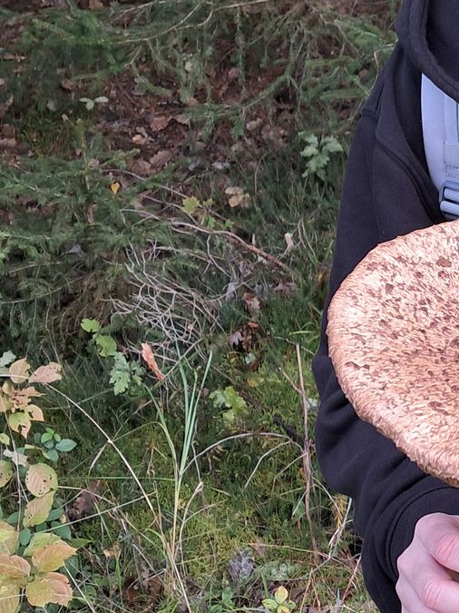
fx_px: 1415
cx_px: 637
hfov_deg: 17.1
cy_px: 360
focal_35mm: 80
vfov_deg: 24.4
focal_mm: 4
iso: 50
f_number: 1.8
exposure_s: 1/50
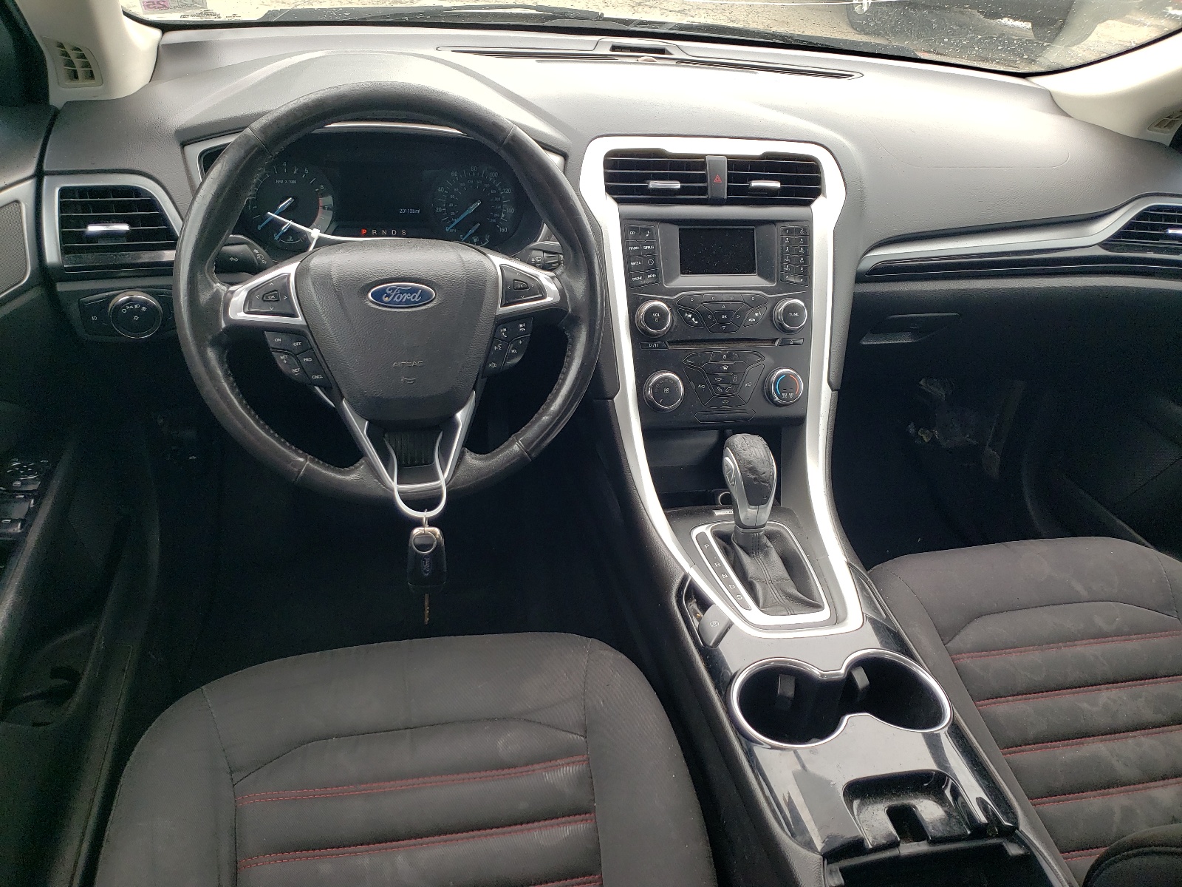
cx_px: 591
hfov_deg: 67.3
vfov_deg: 53.1
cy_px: 444
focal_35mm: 26
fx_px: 888
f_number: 1.5
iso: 50
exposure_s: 1/286
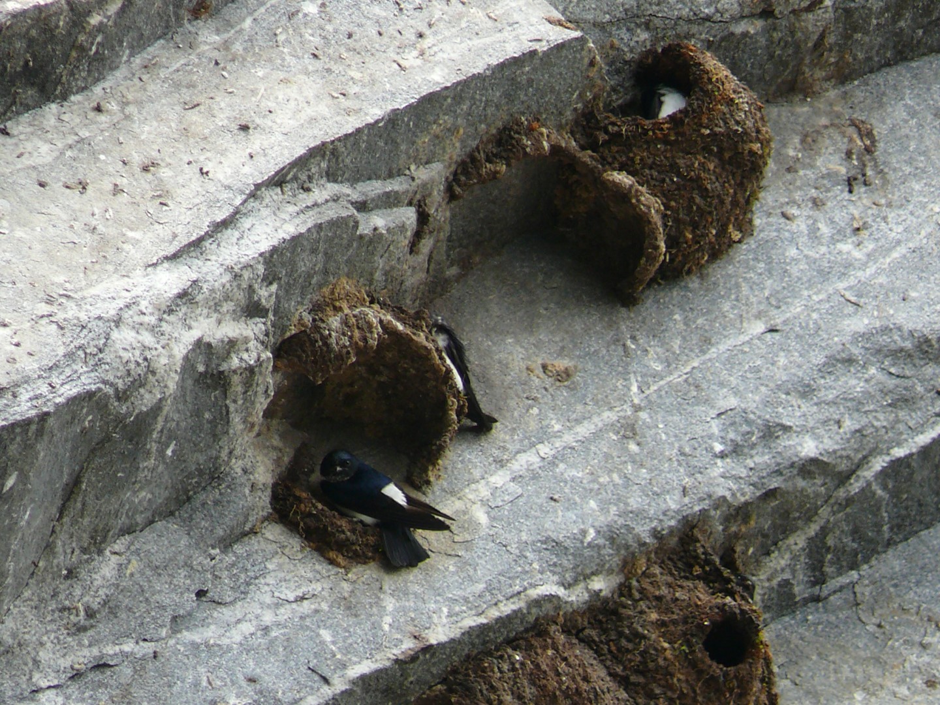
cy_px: 352
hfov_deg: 2.7
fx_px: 20312
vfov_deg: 2.0
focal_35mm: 748
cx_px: 470
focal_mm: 88.8
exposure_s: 1/250
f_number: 4.5
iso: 100
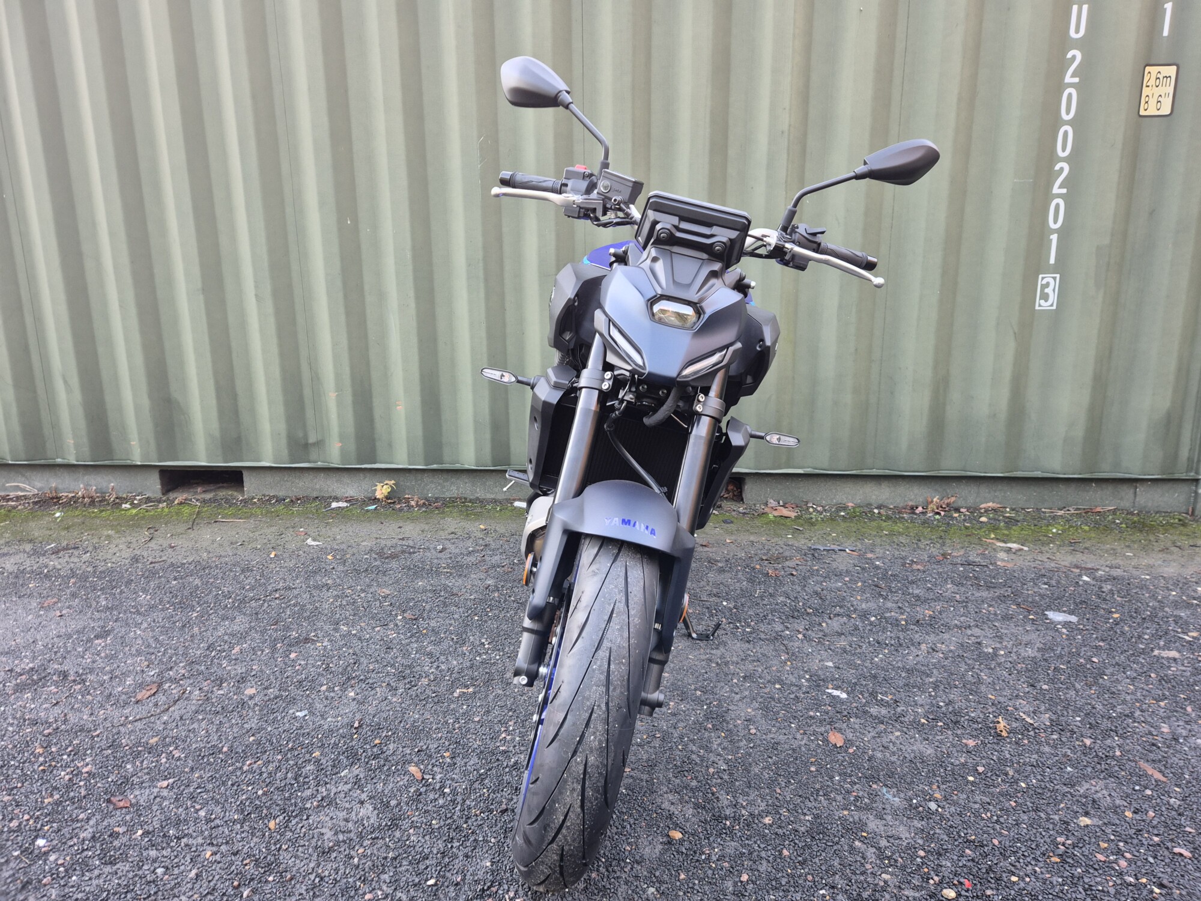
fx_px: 798
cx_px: 600
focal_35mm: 23
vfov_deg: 58.9
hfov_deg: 73.9
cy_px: 450
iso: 320
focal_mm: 5.4
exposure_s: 1/100
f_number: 1.8
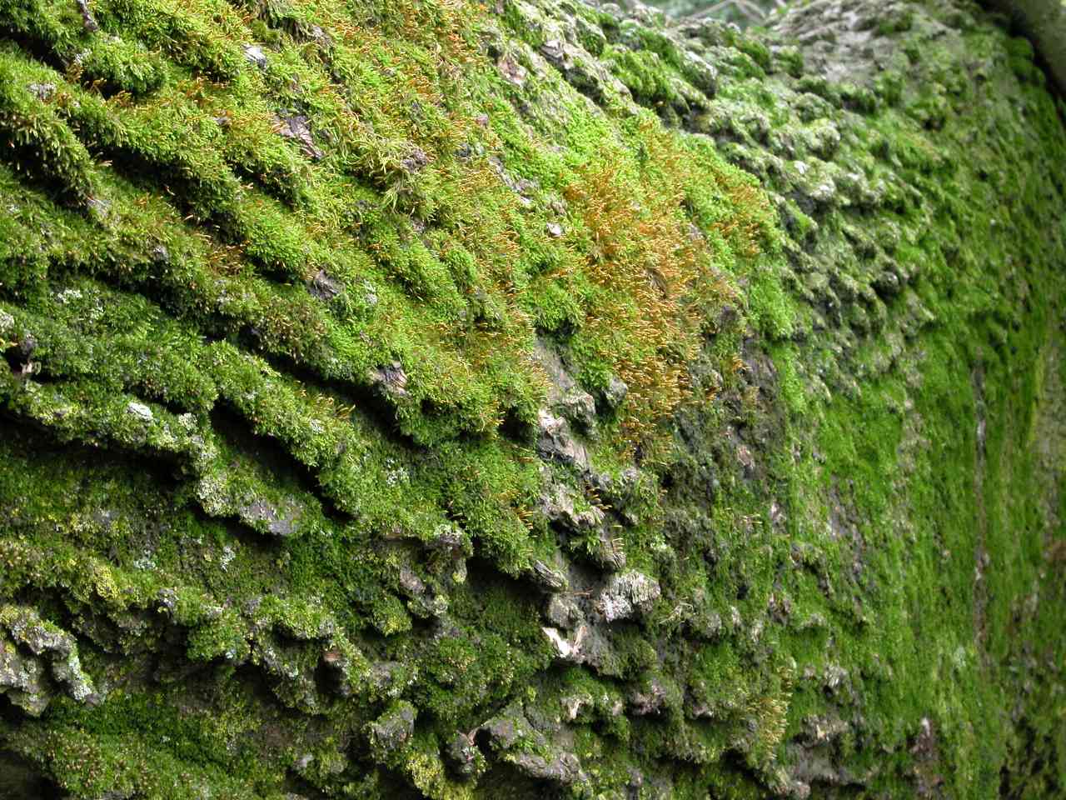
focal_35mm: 66
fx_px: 2032
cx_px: 533
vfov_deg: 22.3
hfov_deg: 29.4
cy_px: 400
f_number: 7.3
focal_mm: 16.8
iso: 100
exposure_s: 1/9.4
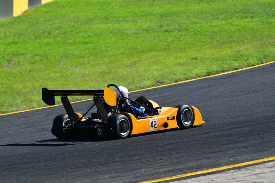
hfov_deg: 6.9
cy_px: 92
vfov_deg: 4.6
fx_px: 2292
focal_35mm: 300
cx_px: 138
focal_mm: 200
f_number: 11
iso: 500
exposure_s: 1/640
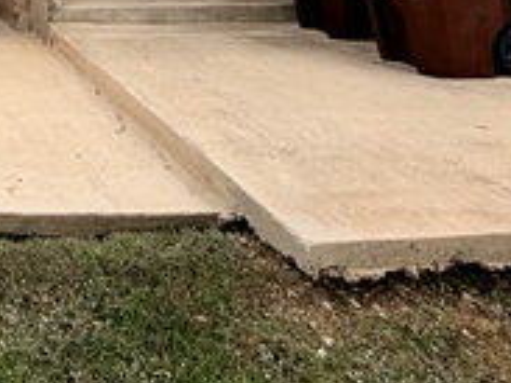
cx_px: -112
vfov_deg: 22.4
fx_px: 723
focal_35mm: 49
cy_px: -240
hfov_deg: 32.0
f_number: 2.2
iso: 40
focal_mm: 2.22
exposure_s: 1/613
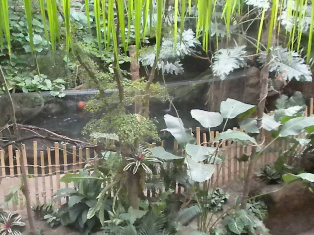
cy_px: 159
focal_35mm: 65
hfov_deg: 29.6
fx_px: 590
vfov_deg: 22.5
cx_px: 101
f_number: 3.5
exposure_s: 1/53.7
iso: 1460
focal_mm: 6.6
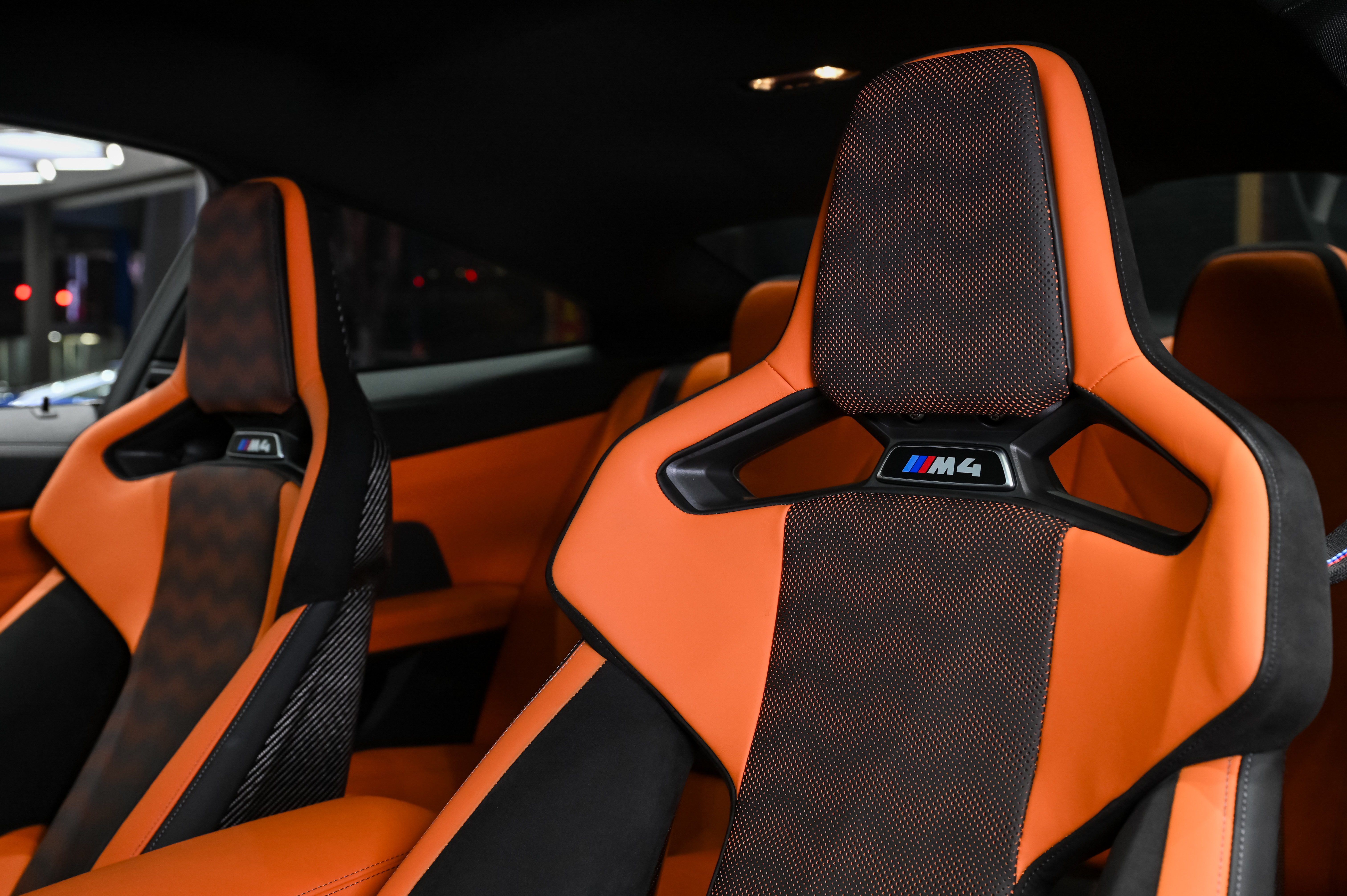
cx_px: 674
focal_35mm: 36
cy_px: 448
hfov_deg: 53.2
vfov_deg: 36.8
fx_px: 1346
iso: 3200
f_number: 5
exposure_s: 1/160
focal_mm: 36
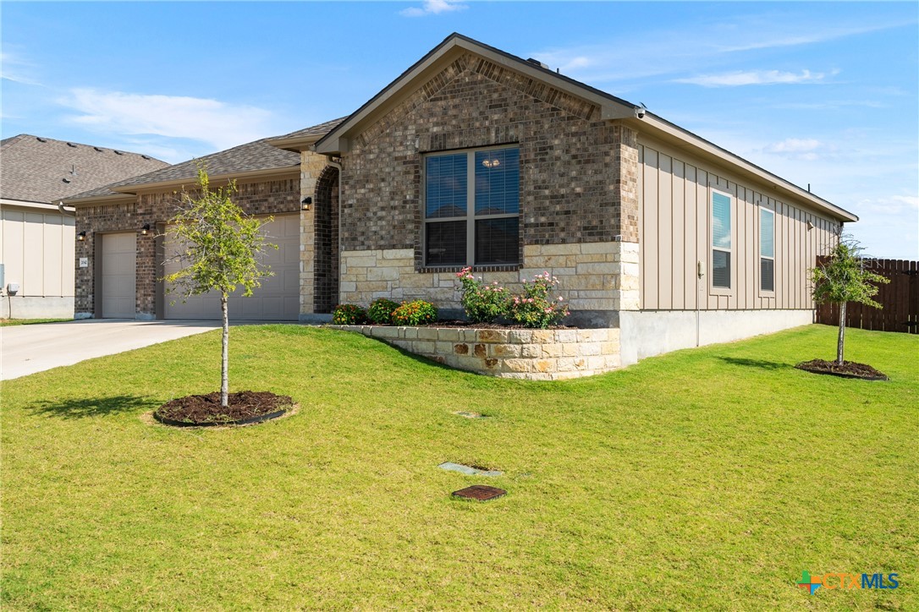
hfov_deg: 54.4
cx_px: 460
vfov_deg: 37.9
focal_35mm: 35
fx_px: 893
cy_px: 306
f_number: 8
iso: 100
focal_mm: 35
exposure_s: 1/125
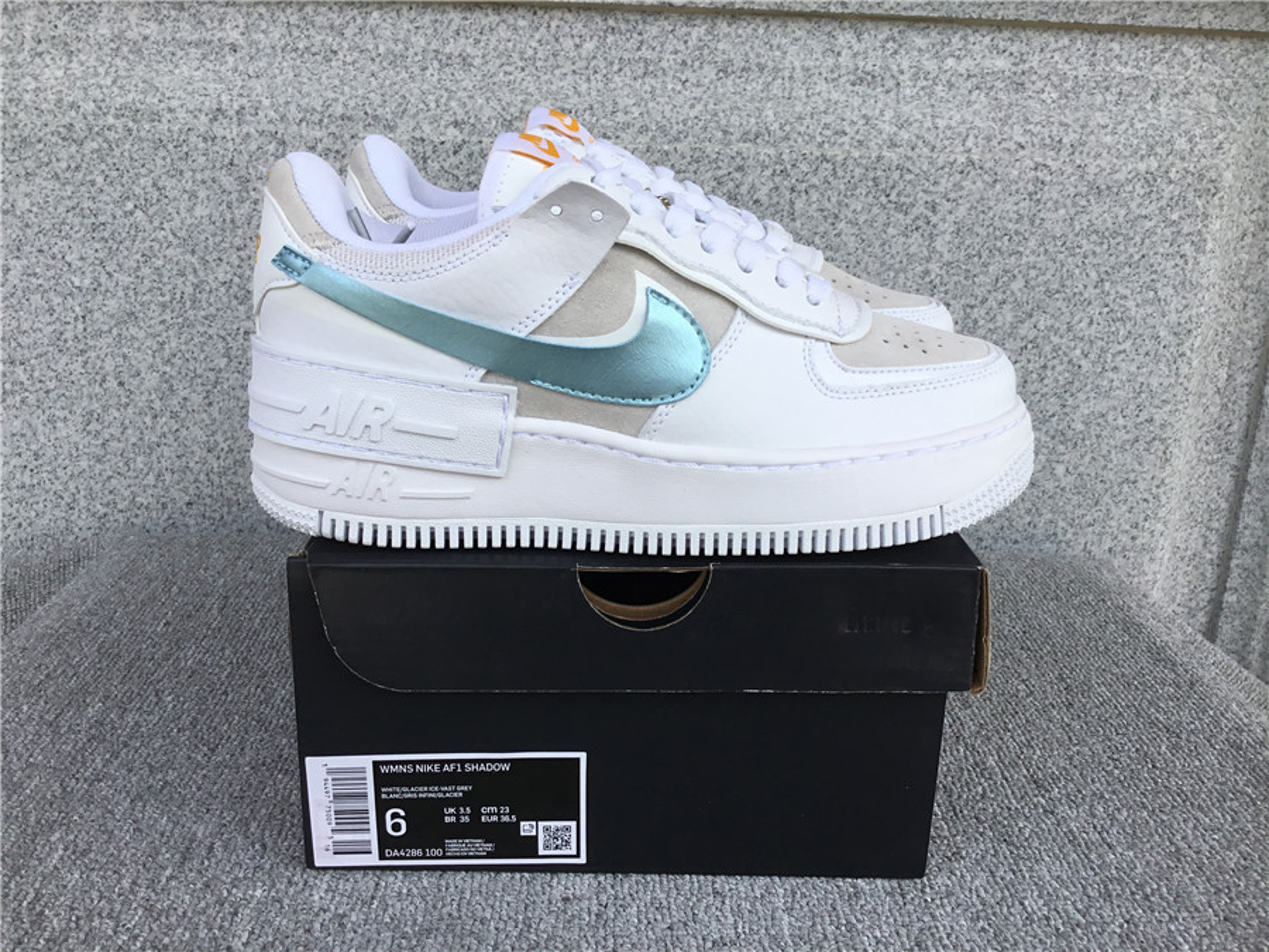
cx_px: 634
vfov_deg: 45.4
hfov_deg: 58.4
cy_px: 476
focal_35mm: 31
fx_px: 1136
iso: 25
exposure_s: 1/491
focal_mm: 3.3
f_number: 2.4
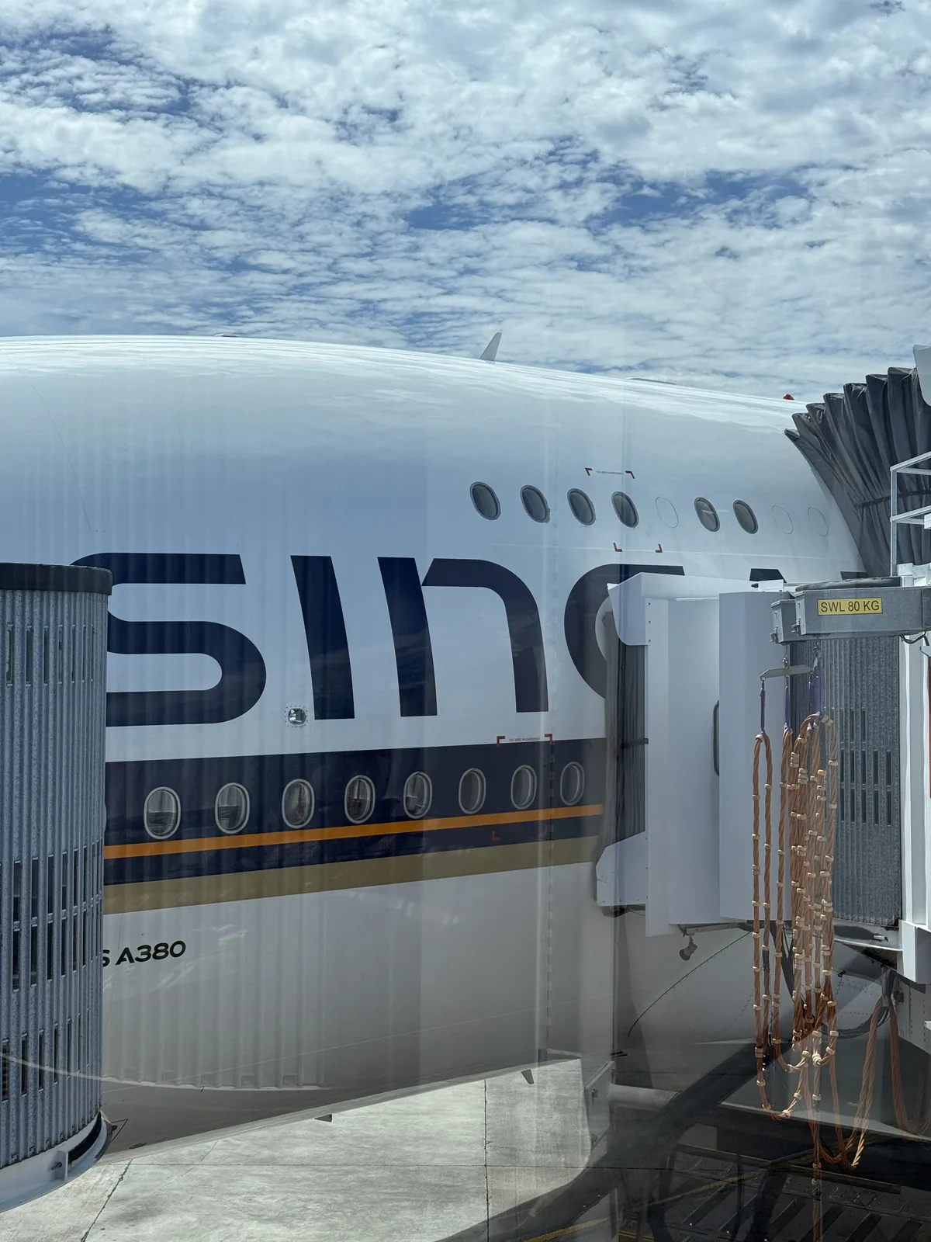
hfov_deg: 30.3
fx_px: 1721
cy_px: 621
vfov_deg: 39.7
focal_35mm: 48
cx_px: 466
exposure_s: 1/6024
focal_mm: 6.76
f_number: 1.78
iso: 80
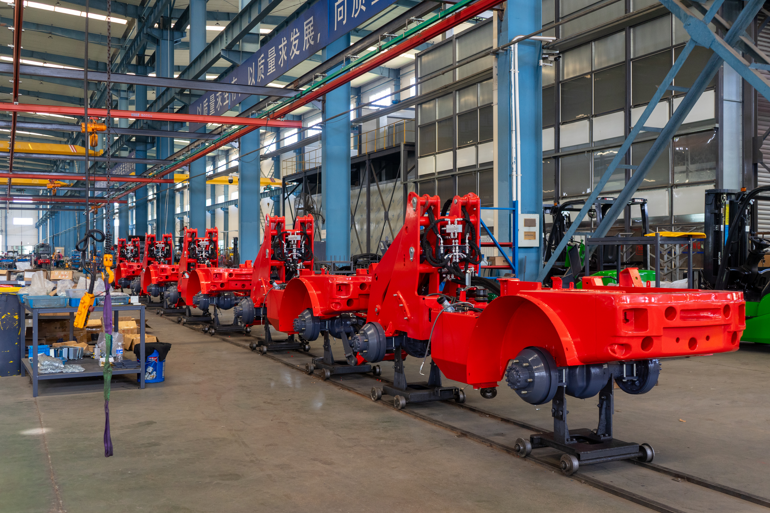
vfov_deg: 37.9
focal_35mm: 35
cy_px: 259
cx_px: 378
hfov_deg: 54.4
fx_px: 749
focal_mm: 34
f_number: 4
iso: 640
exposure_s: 1/50
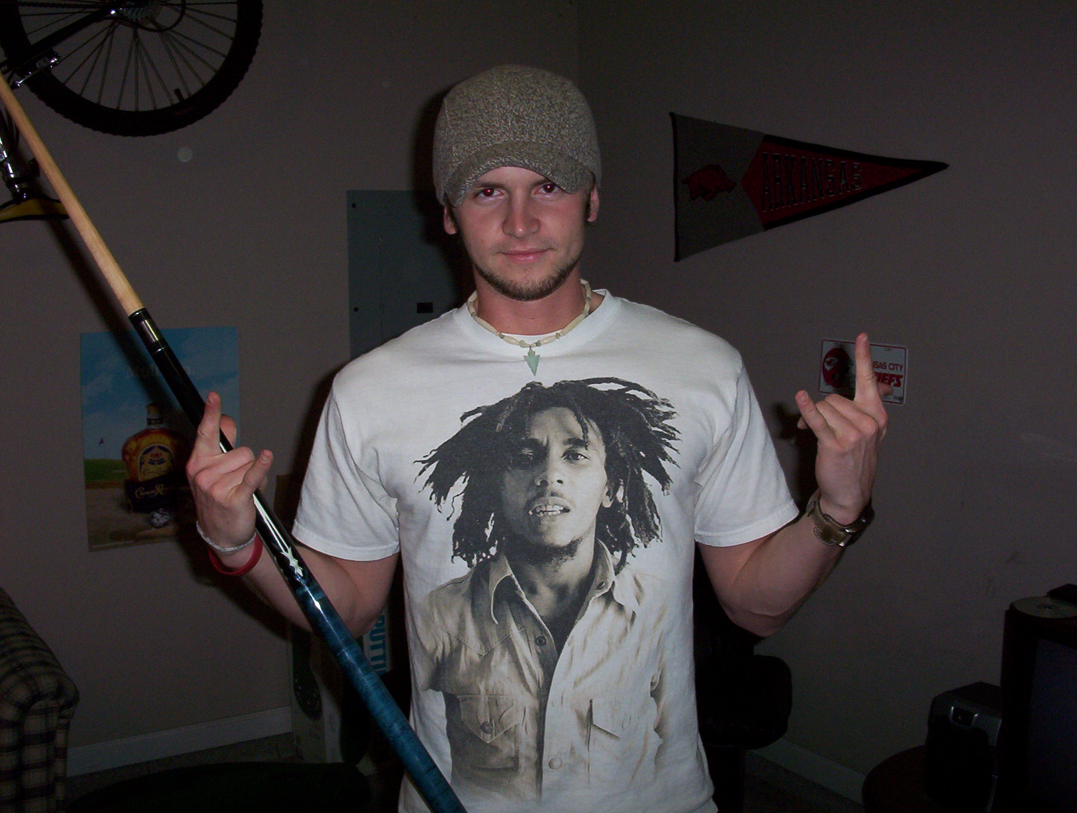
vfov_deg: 37.0
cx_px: 538
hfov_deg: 47.8
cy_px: 406
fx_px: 1216
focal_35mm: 39
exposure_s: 1/30
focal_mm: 6
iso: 140
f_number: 4.5
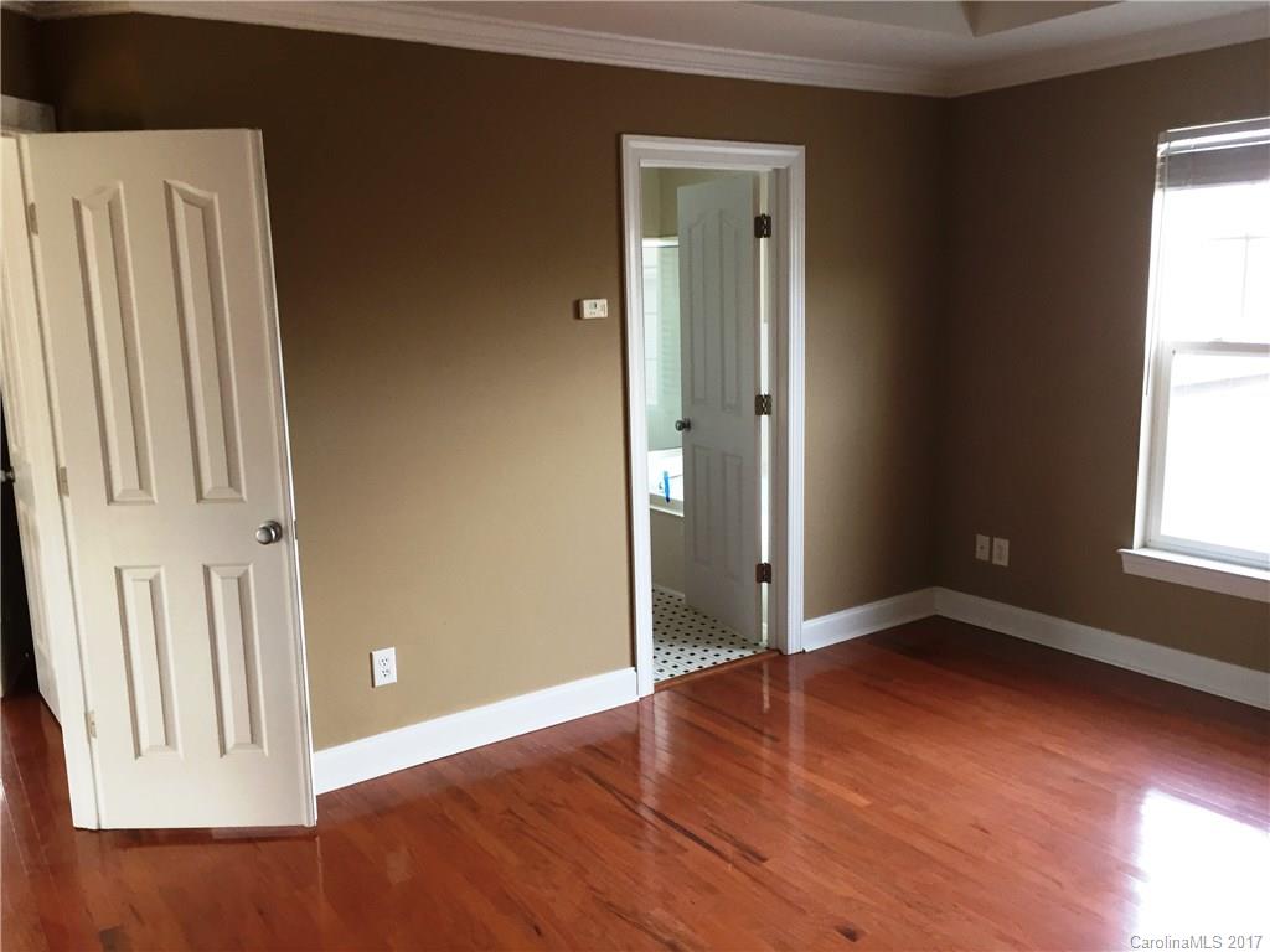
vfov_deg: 48.2
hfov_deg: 61.7
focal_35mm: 29
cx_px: 635
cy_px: 476
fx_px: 1064
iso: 64
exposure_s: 1/33
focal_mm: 4.15
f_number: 2.2
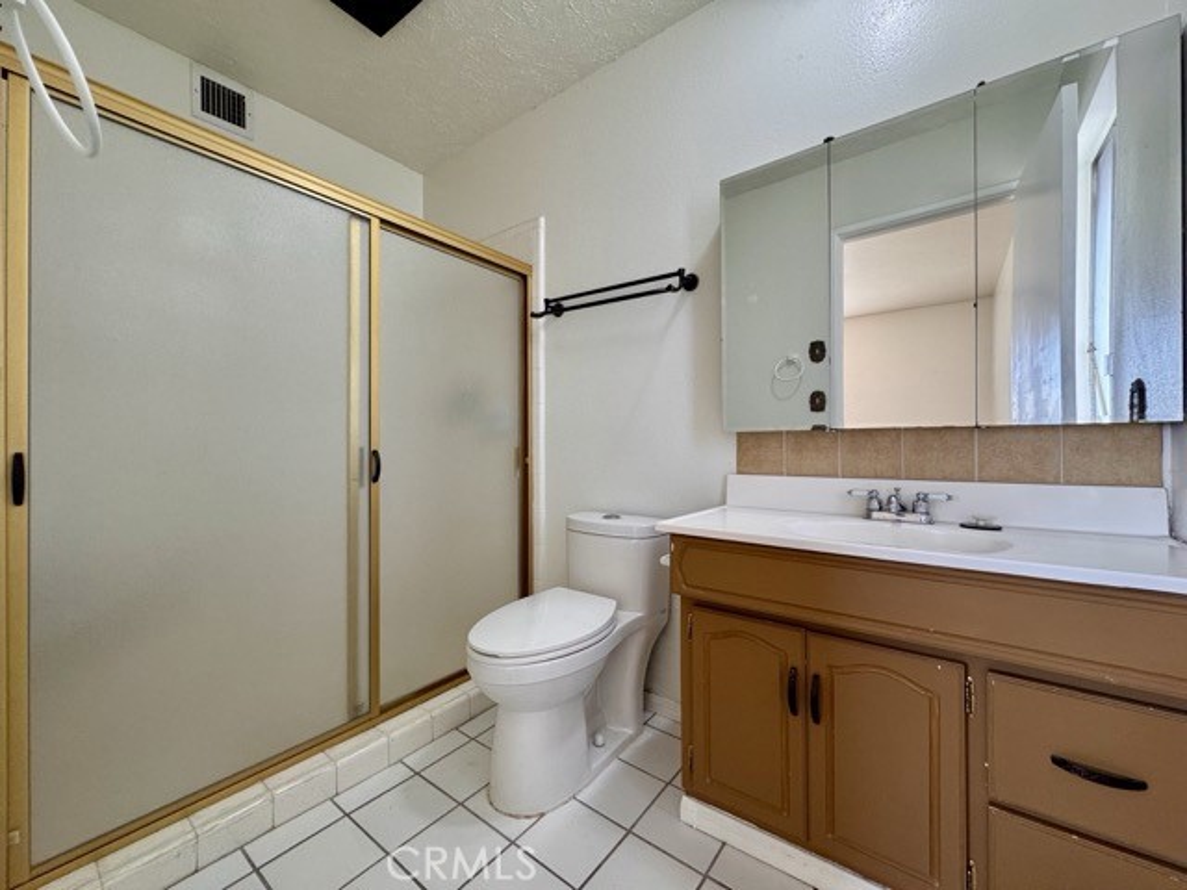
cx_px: 594
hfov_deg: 102.1
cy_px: 445
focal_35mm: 14
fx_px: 480
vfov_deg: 85.7
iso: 200
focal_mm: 2.22
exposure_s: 1/120
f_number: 2.2
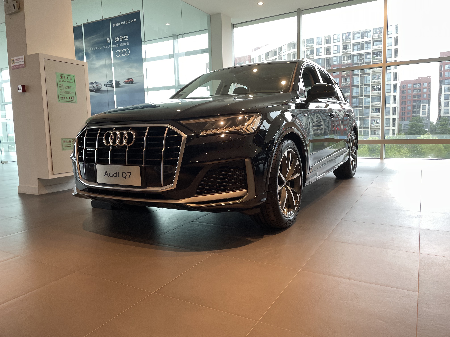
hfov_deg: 67.3
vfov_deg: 53.1
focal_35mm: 26
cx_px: 225
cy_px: 168
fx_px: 338
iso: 80
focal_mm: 4.2
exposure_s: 1/100
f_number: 1.6
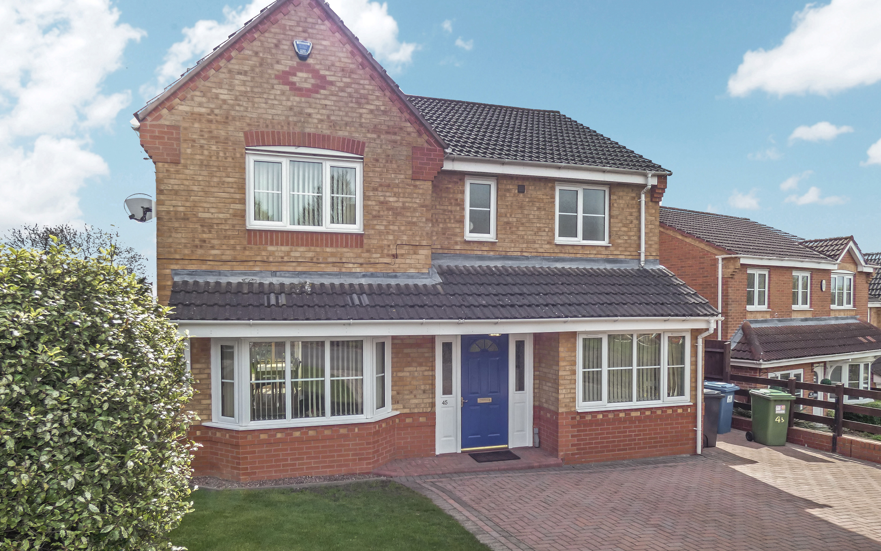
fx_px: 528
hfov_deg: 79.6
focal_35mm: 22
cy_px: 322
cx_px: 429
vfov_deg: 54.8
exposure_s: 1/320
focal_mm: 3.6
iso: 80
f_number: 3.2
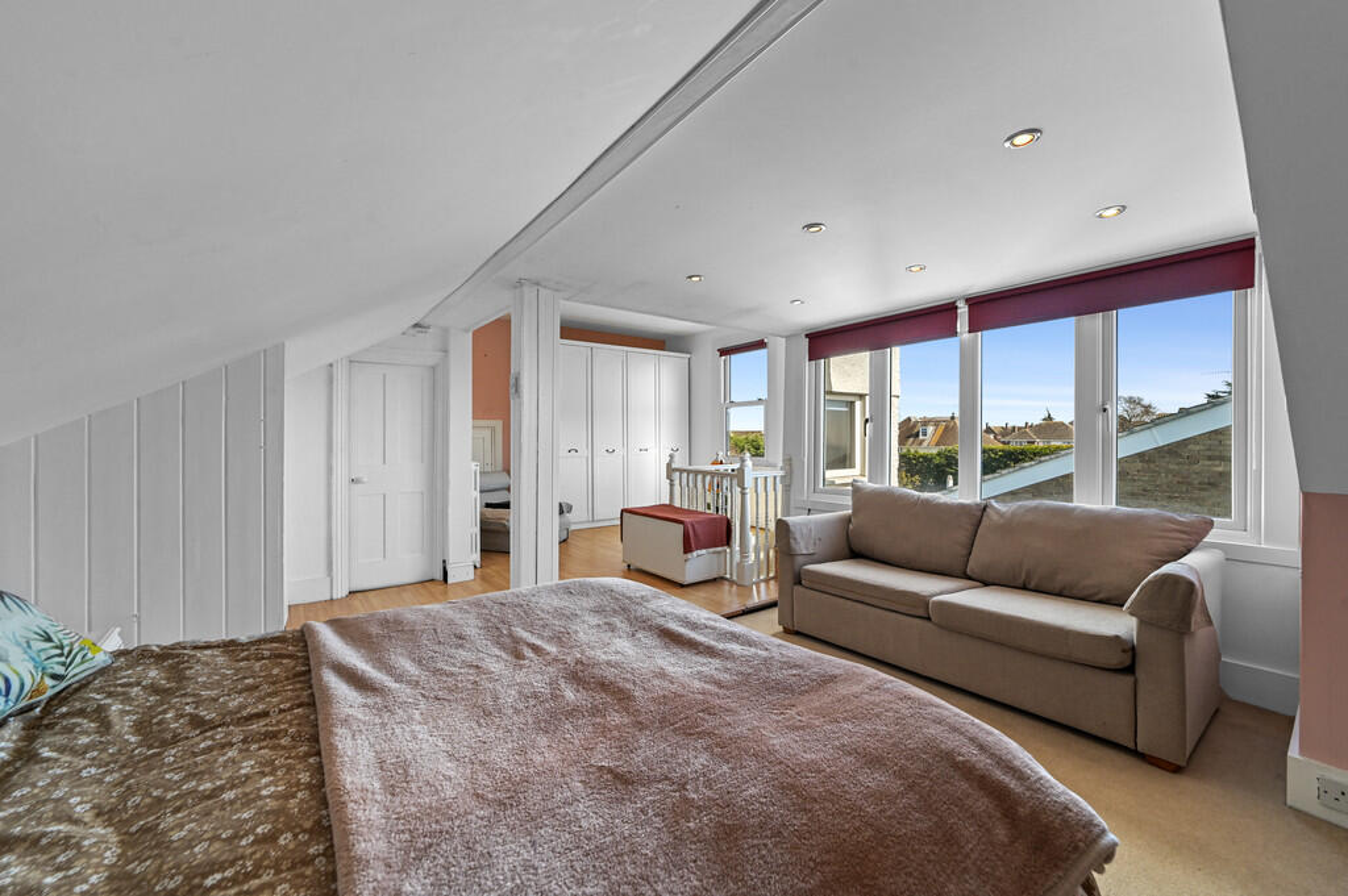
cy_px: 448
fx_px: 524
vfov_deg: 81.1
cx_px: 674
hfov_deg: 104.3
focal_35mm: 14
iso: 400
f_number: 8
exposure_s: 1/25
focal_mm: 14
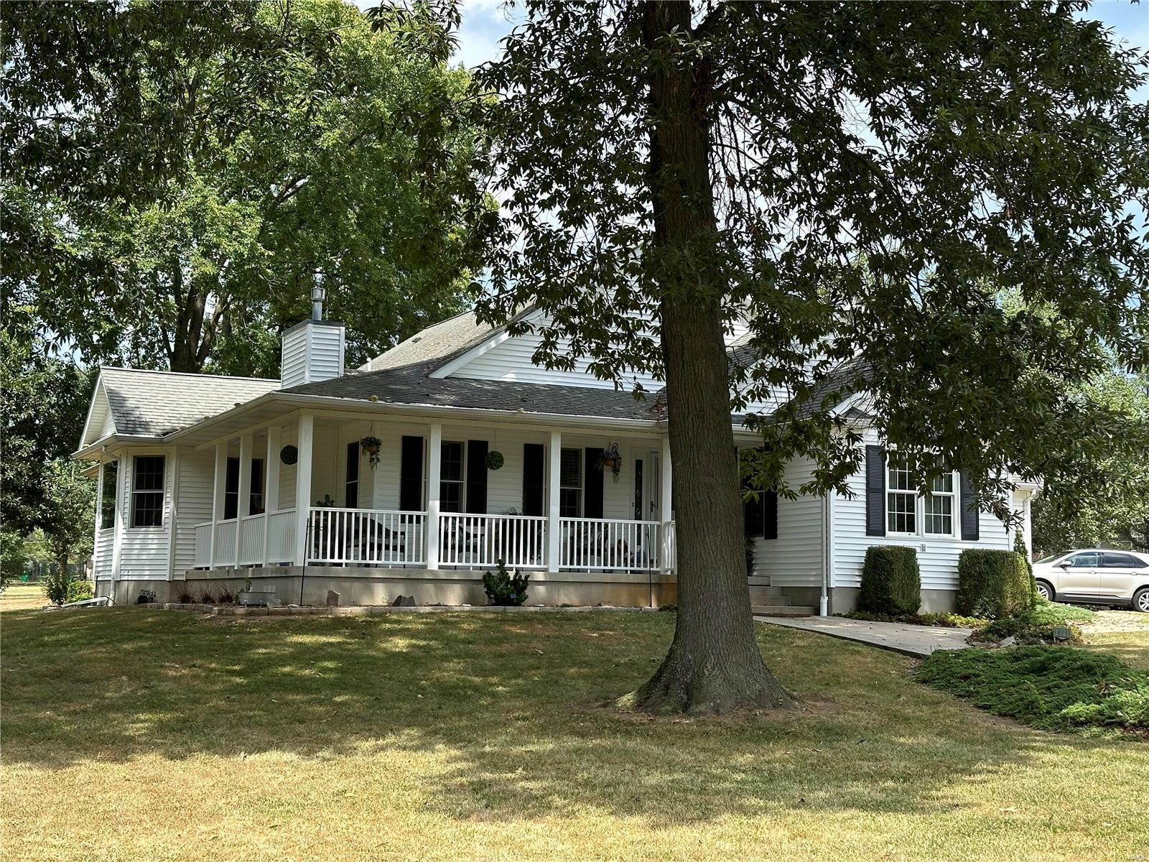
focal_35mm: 48
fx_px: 1593
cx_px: 574
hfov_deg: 39.7
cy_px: 431
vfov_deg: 30.3
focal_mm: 6.86
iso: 64
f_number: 1.78
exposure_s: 1/1541
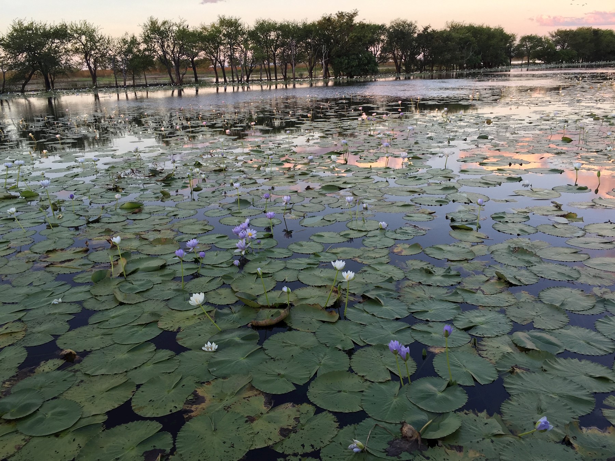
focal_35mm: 29
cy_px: 230
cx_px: 308
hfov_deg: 61.7
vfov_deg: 48.2
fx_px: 515
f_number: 2.2
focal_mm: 4.15
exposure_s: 1/50
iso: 32
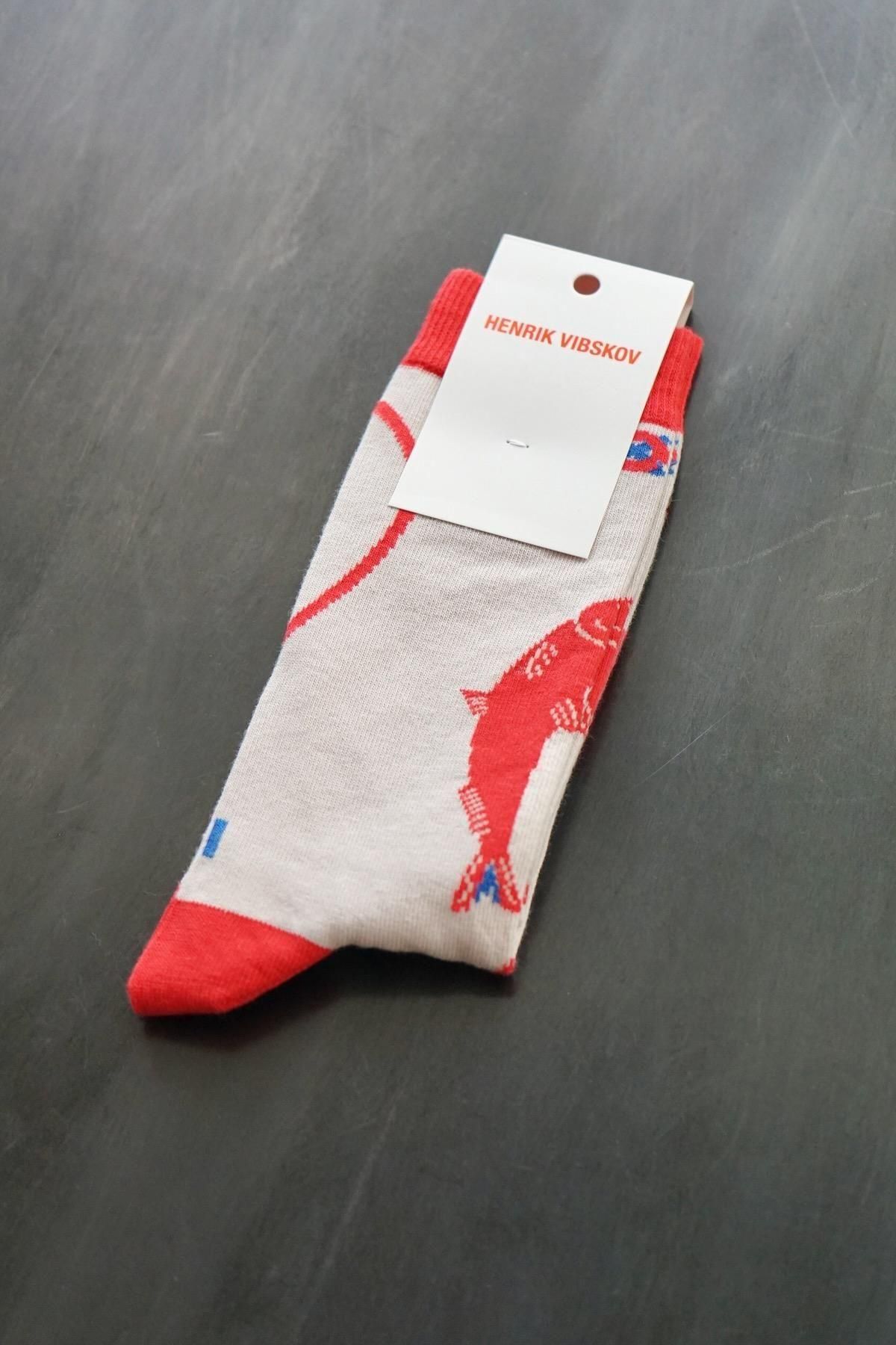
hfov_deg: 23.0
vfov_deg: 33.9
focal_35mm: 59
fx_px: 2202
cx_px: 448
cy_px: 672
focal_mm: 59
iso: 1600
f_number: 5
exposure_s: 1/160
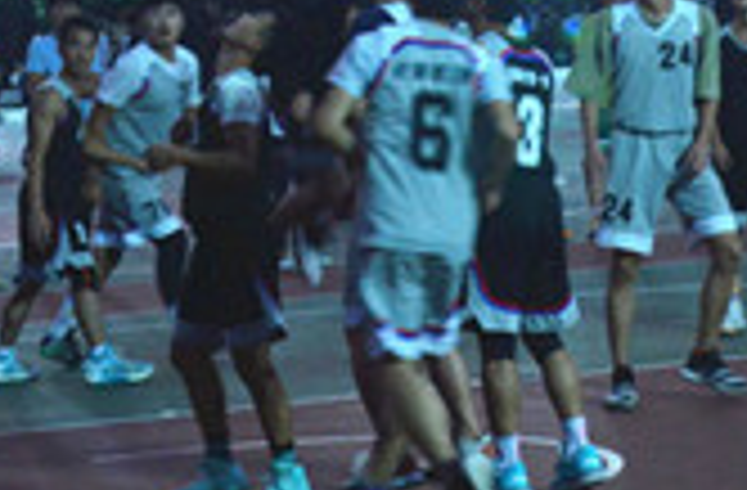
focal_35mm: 172
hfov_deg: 12.0
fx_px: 3552
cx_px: 558
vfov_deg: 7.8
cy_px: -121
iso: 1600
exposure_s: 1/80
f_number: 4.5
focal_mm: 38
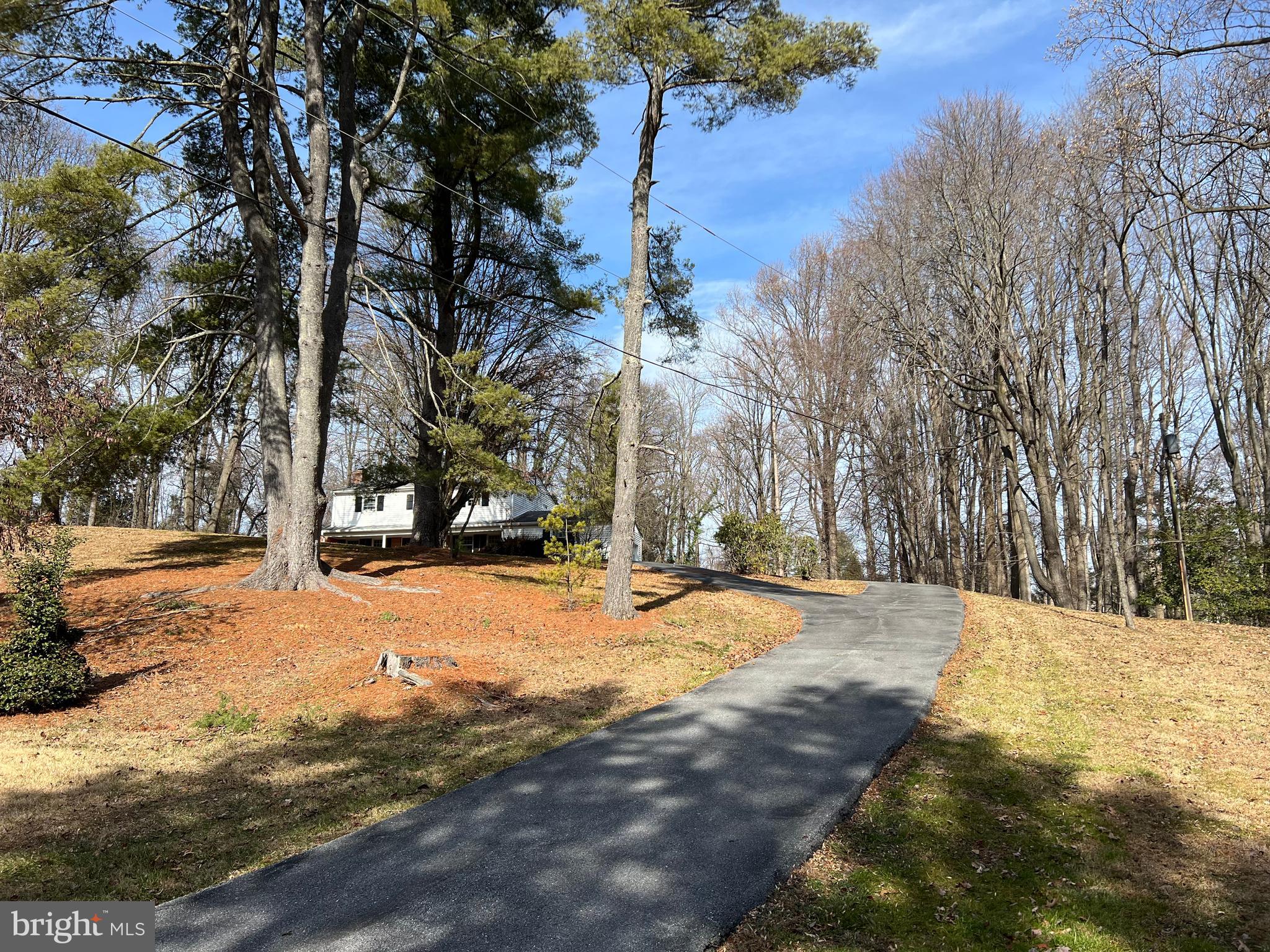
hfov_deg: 67.3
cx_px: 635
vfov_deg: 53.1
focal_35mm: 26
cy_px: 476
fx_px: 954
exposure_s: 1/2252
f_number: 1.5
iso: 50
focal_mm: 5.7
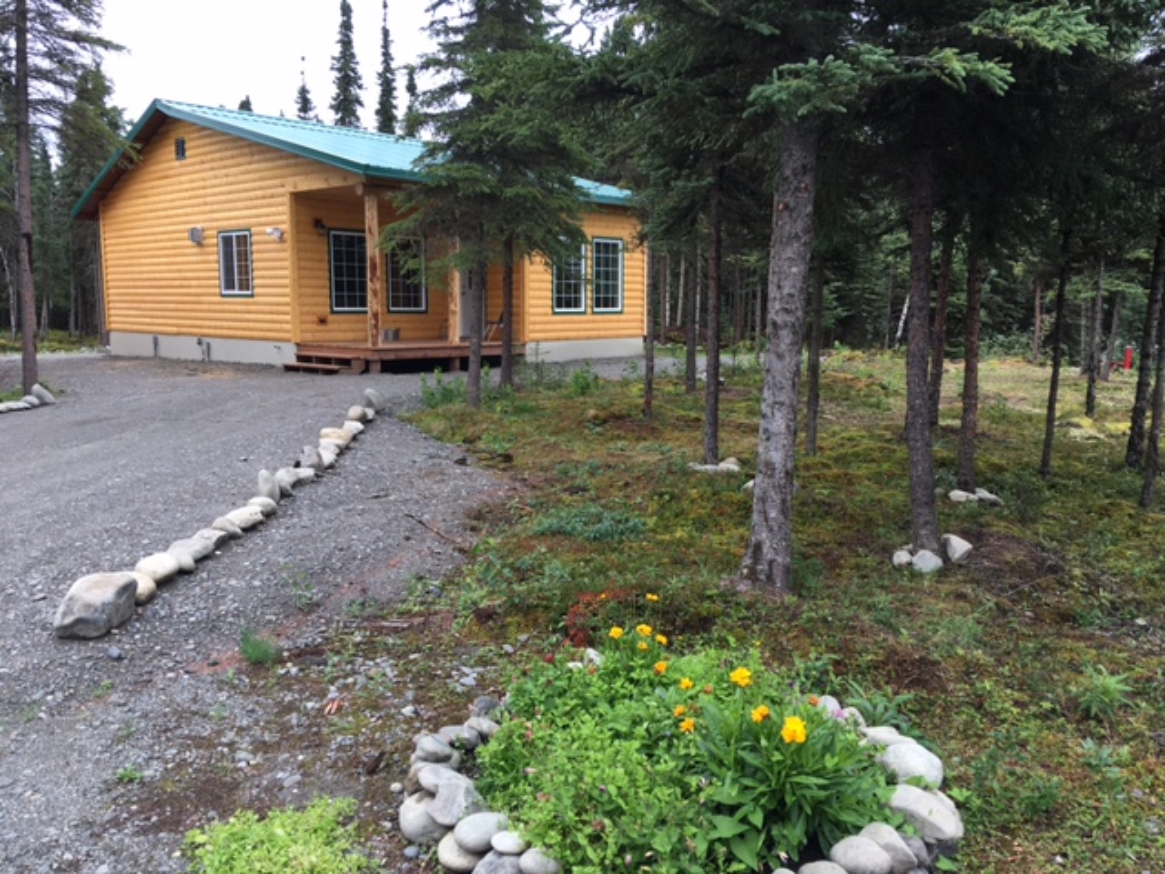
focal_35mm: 29
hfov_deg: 61.7
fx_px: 976
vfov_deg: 48.2
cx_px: 582
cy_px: 437
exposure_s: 1/123
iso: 25
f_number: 2.2
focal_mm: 4.15
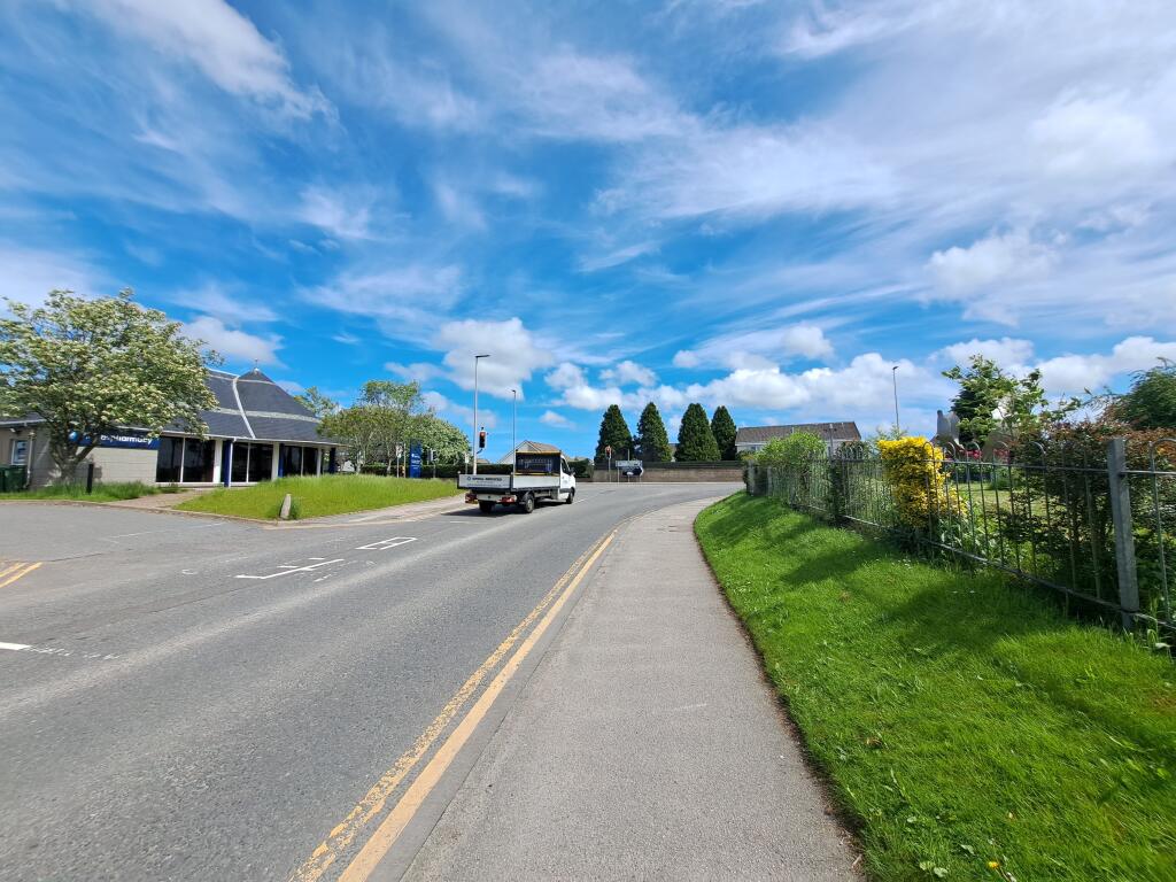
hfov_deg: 106.2
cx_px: 588
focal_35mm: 13
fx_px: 442
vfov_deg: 89.9
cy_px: 441
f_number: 2.2
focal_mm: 1.74
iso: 50
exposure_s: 1/1370
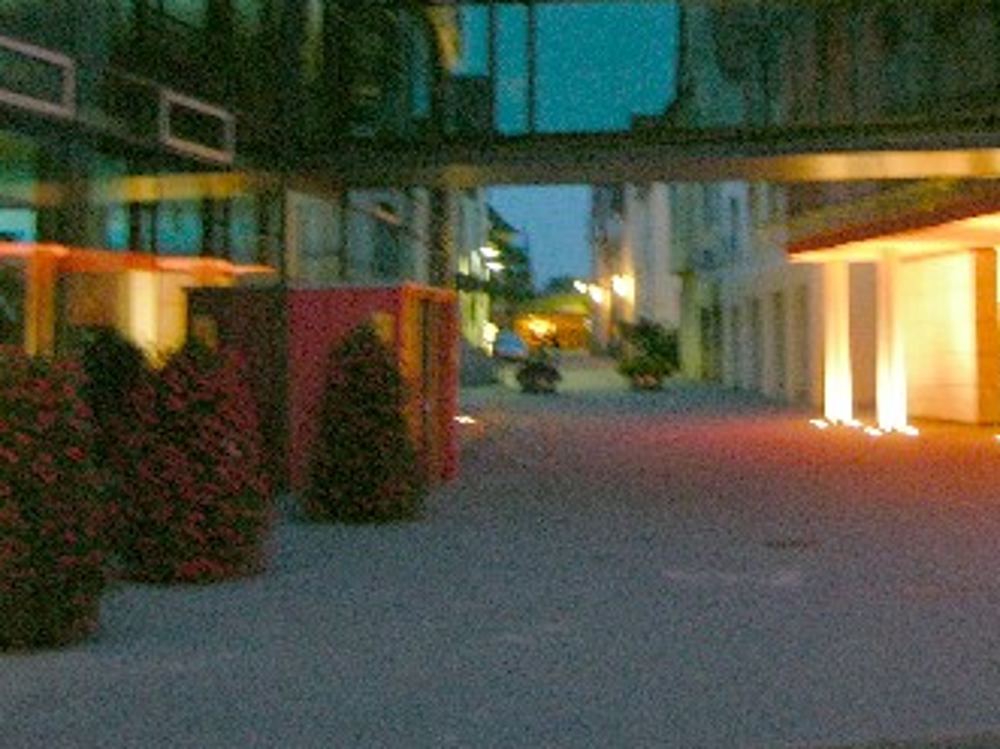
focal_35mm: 62
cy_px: 115
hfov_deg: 30.7
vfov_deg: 23.2
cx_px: 745
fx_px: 1790
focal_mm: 8.9
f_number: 2.8
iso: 200
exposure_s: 1/2.1
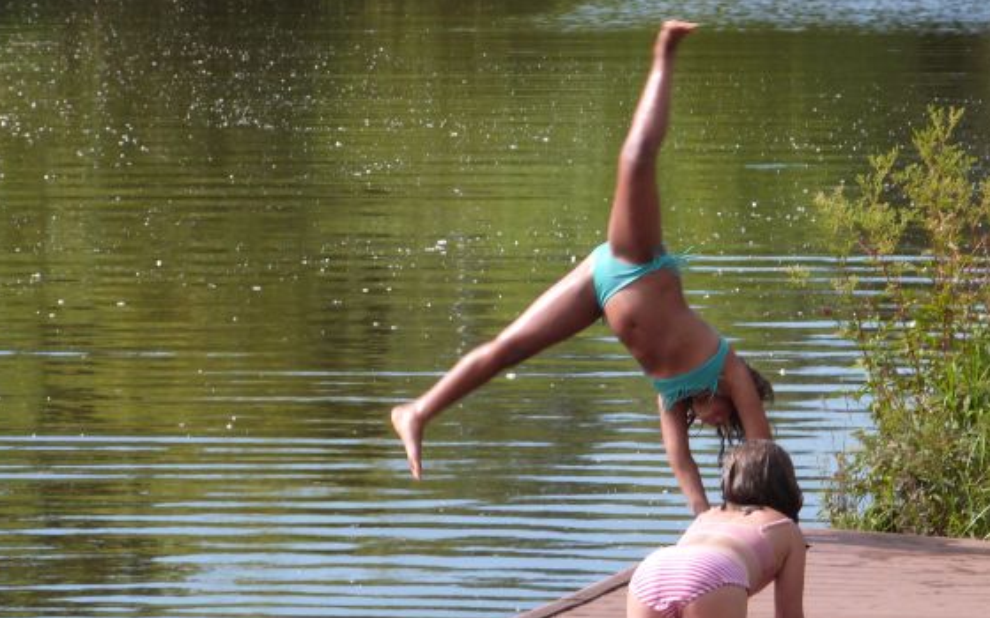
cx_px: 462
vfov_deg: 3.7
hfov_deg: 5.9
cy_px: 375
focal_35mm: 358
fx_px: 9656
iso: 125
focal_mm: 42.4
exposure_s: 1/320
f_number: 5.6
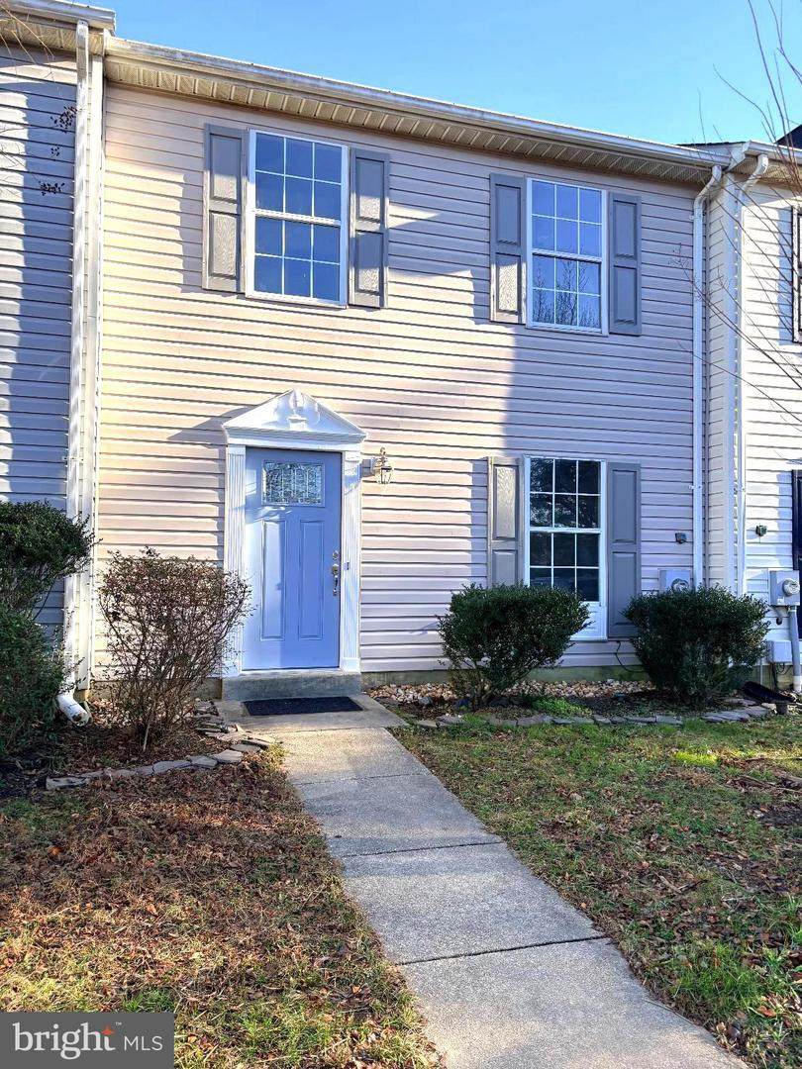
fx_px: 803
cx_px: 401
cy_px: 534
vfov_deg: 67.3
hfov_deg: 53.1
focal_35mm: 26
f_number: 1.6
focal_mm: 5.96
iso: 50
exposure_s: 1/895
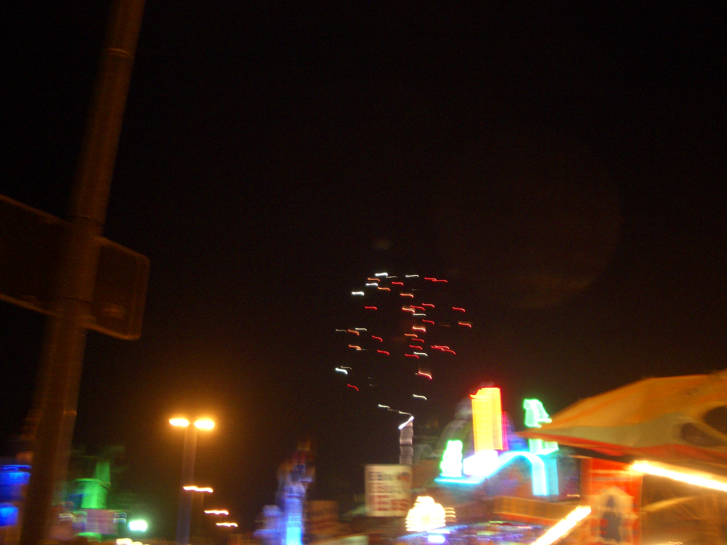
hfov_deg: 52.6
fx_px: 735
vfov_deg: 40.7
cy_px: 272
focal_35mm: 35
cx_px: 364
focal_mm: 5.8
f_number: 2.6
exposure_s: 1/8
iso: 100
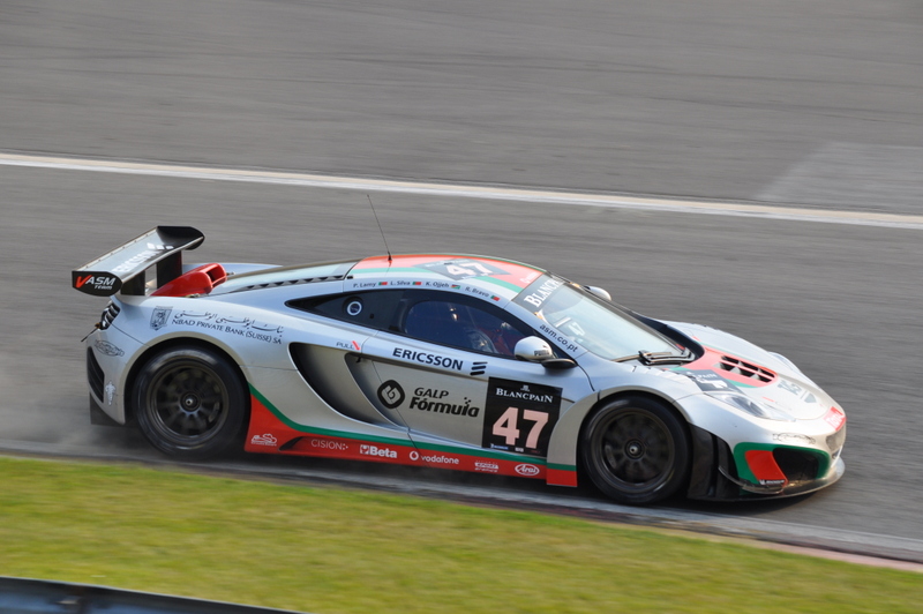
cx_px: 462
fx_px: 4611
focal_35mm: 180
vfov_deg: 7.6
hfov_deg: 11.4
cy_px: 307
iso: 320
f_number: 9
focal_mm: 120
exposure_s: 1/320
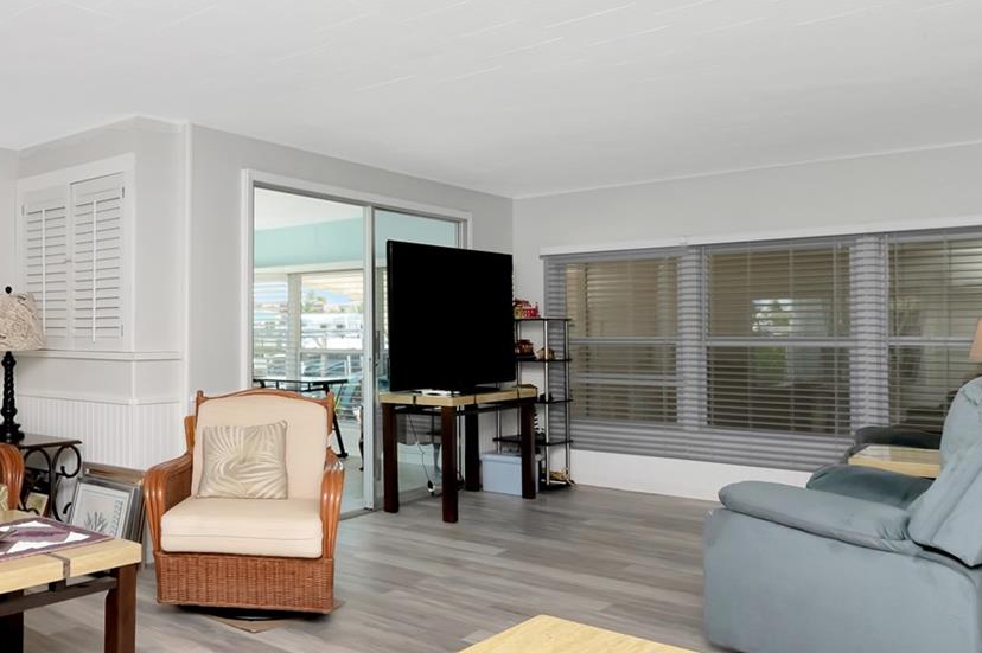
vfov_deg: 44.9
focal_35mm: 29
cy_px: 337
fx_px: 791
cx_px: 161
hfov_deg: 57.6
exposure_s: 1/200
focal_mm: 10
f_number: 9
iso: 500
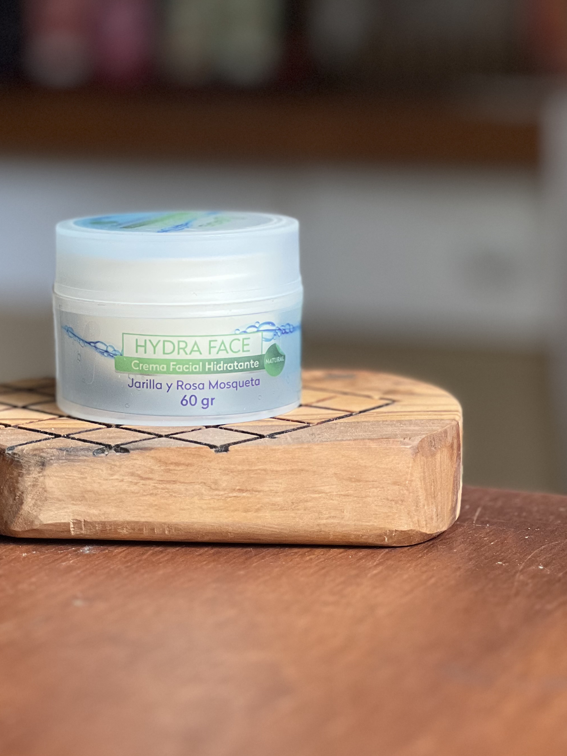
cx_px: 231
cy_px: 225
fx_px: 2533
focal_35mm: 116
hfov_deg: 12.8
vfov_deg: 16.9
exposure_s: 1/79
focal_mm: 9
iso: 250
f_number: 2.8
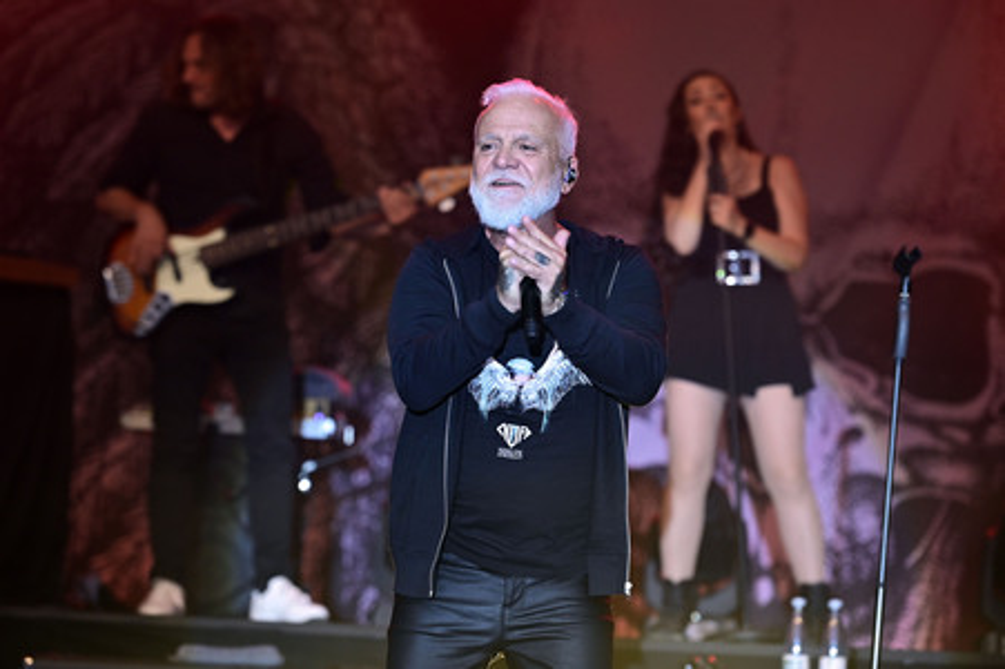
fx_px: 4742
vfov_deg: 8.1
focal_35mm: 170
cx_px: 502
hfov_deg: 12.1
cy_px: 334
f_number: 4
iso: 1600
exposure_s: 1/500
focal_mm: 170
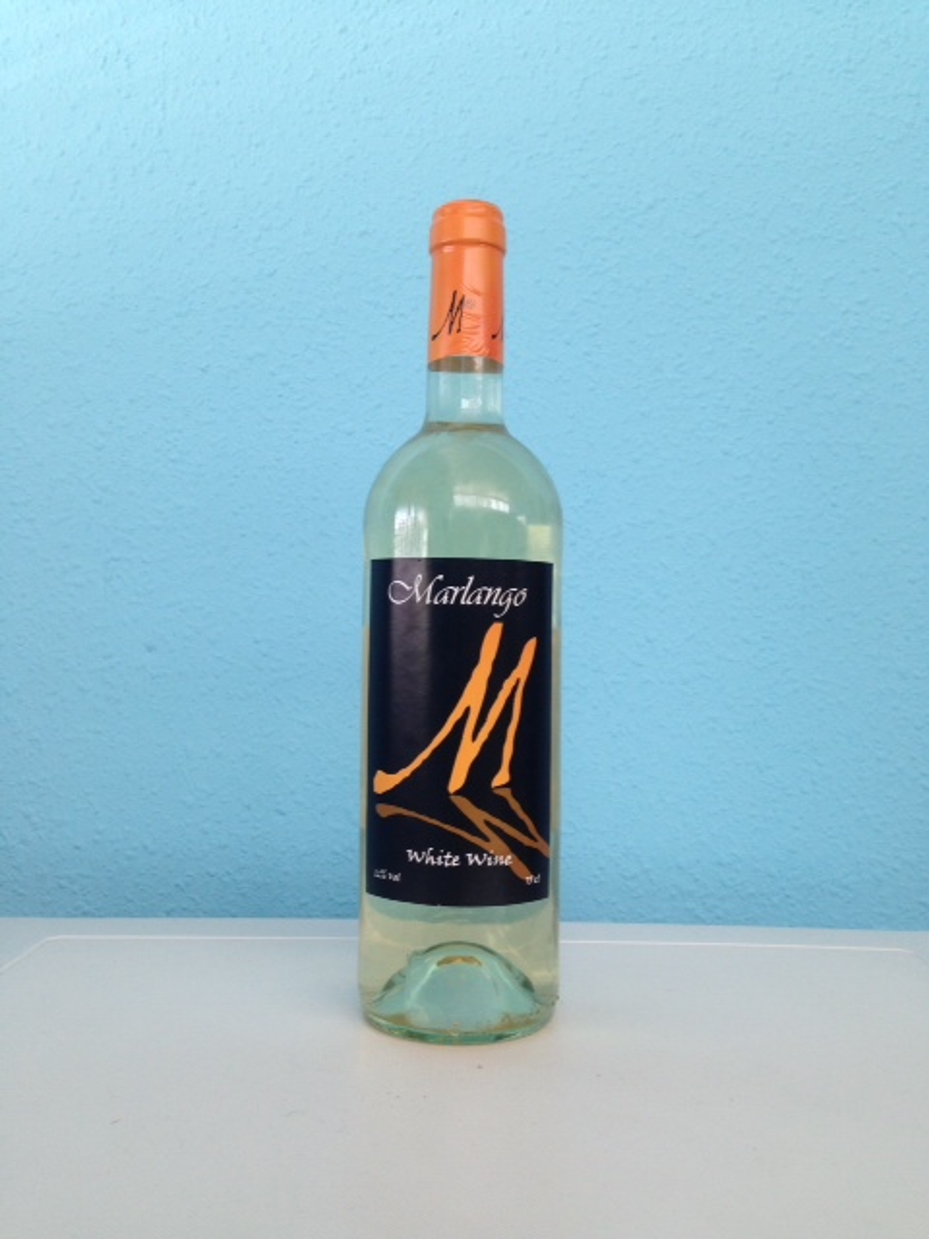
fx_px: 1181
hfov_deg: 42.9
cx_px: 464
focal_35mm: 33
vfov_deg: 55.4
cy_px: 620
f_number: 2.4
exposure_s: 1/20
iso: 64
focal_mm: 4.12
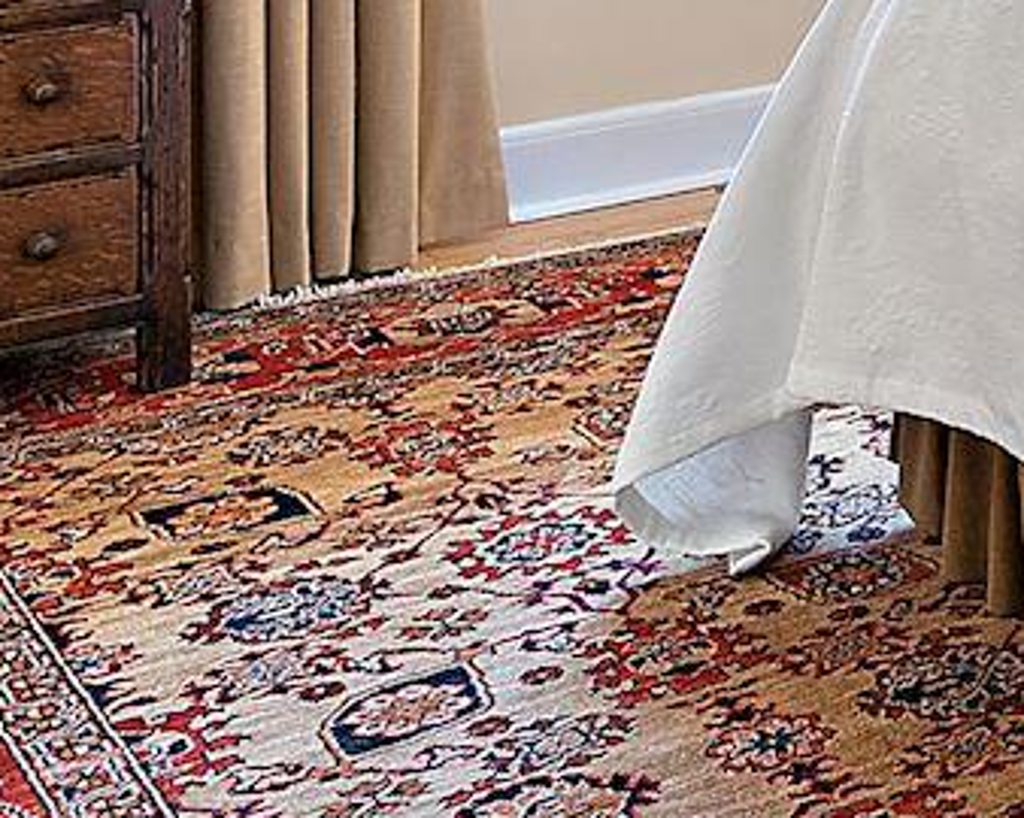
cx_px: 2030
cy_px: -624
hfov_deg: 16.5
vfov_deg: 15.1
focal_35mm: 89
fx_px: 2696
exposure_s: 1/2
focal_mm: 16
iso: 400
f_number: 8
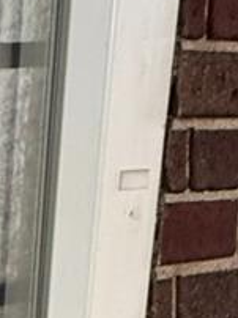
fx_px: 955
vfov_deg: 17.1
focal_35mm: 104
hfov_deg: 11.4
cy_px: 475
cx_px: -362
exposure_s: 1/99
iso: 250
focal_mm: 2.22
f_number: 2.2
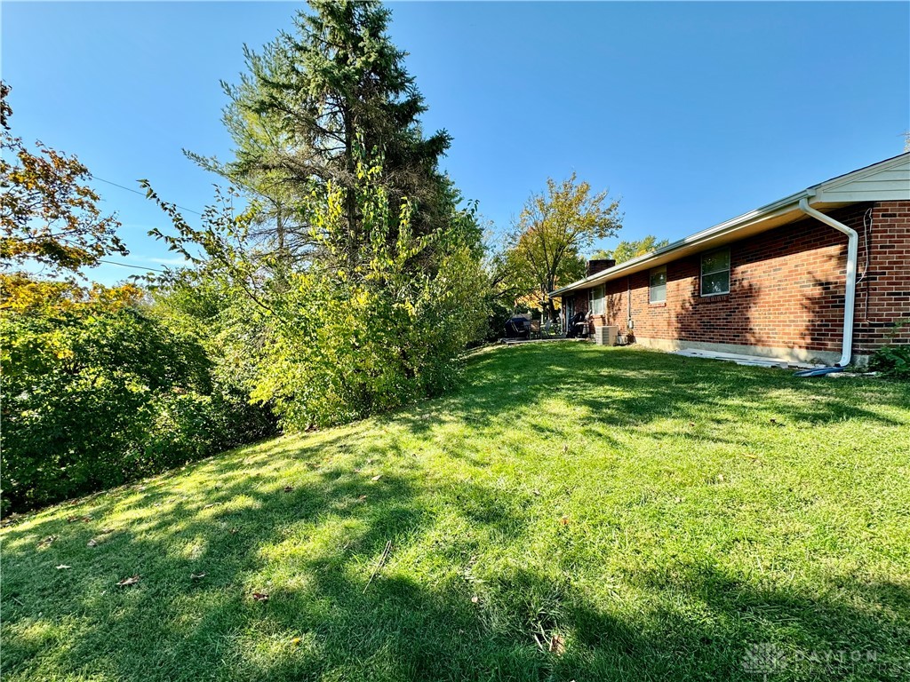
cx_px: 455
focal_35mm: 14
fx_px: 368
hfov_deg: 102.1
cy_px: 341
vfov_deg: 85.7
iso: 40
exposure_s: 1/448
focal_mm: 2.22
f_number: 2.2
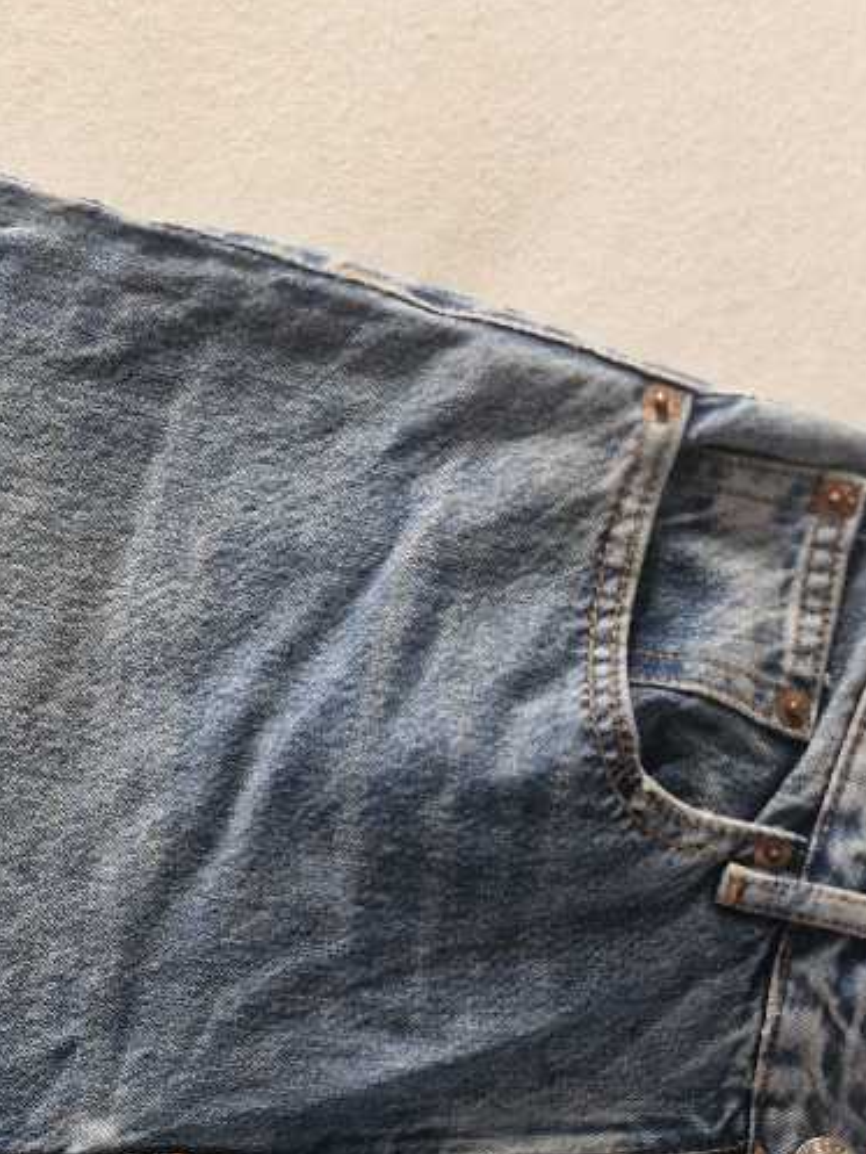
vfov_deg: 35.5
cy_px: 1080
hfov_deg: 29.1
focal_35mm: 50
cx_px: 358
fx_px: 1667
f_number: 1.8
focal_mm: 5.54
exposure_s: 1/100
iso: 50
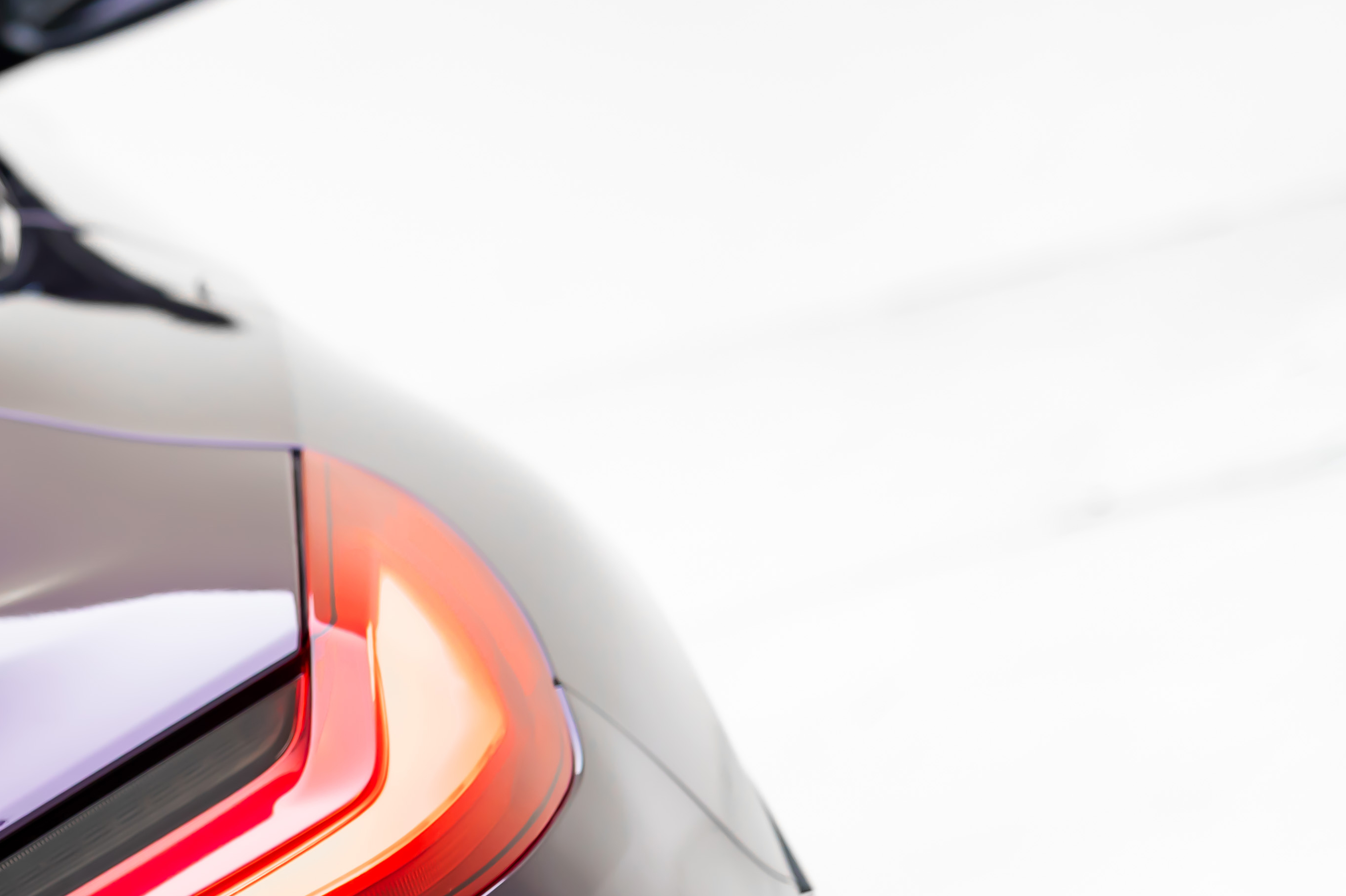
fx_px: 8673
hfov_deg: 8.8
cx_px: -68
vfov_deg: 5.9
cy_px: 948
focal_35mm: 232
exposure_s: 1/200
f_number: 4
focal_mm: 105
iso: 500
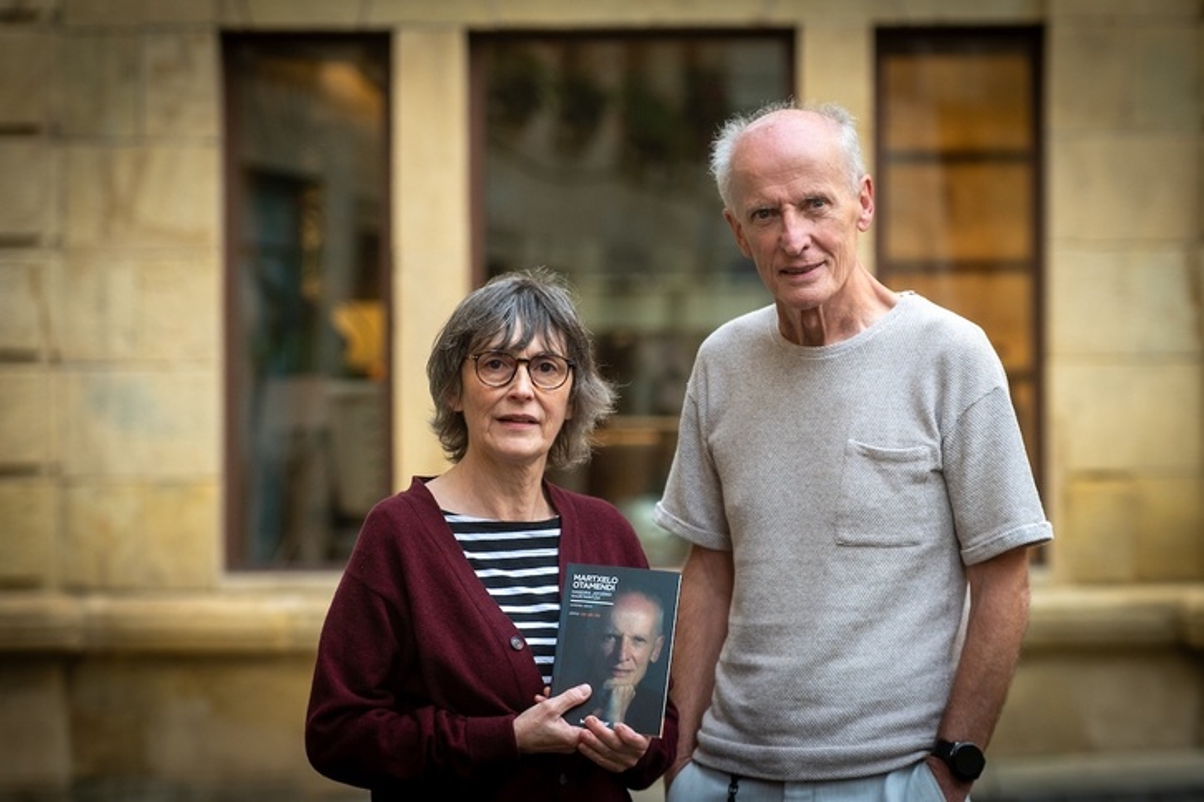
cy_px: 401
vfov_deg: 9.1
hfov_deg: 13.7
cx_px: 602
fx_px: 5016
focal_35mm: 150
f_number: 2.8
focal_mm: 100
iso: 320
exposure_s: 1/160
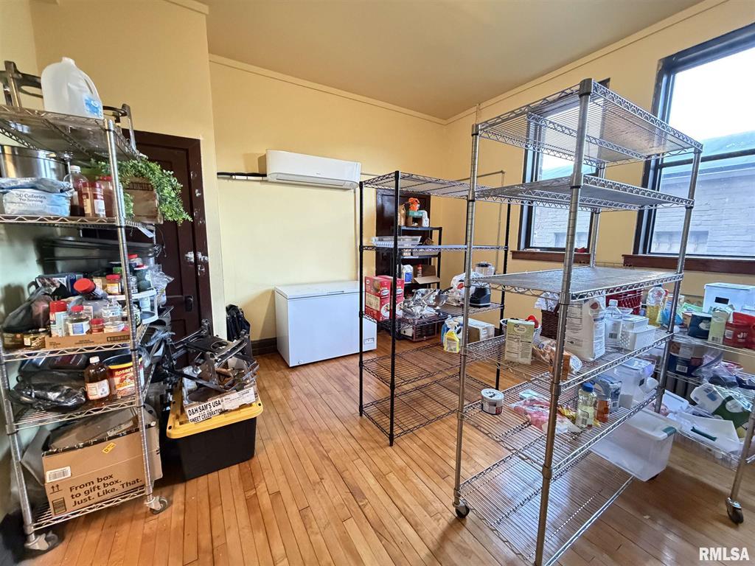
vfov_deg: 85.7
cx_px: 378
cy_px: 283
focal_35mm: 14
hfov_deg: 102.1
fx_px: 305
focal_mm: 2.22
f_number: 2.2
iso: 1000
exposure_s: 1/60
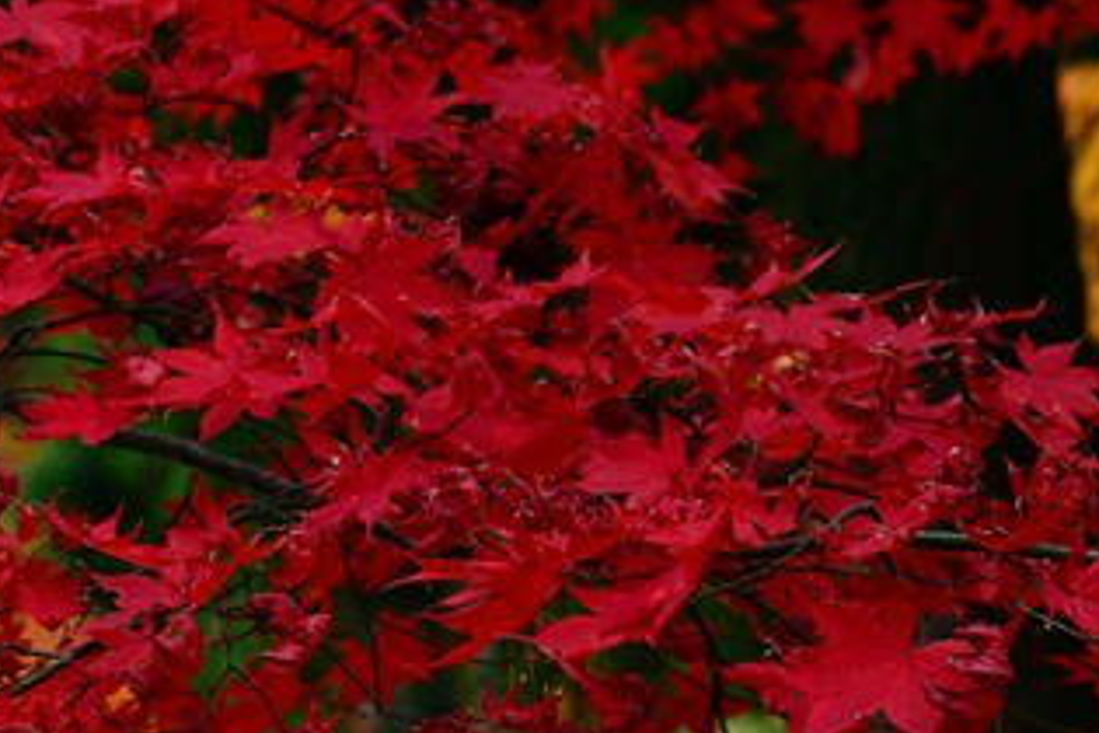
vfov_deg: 5.1
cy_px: 813
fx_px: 8150
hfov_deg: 7.6
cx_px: -276
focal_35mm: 267
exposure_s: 1/320
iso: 800
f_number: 9
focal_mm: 105
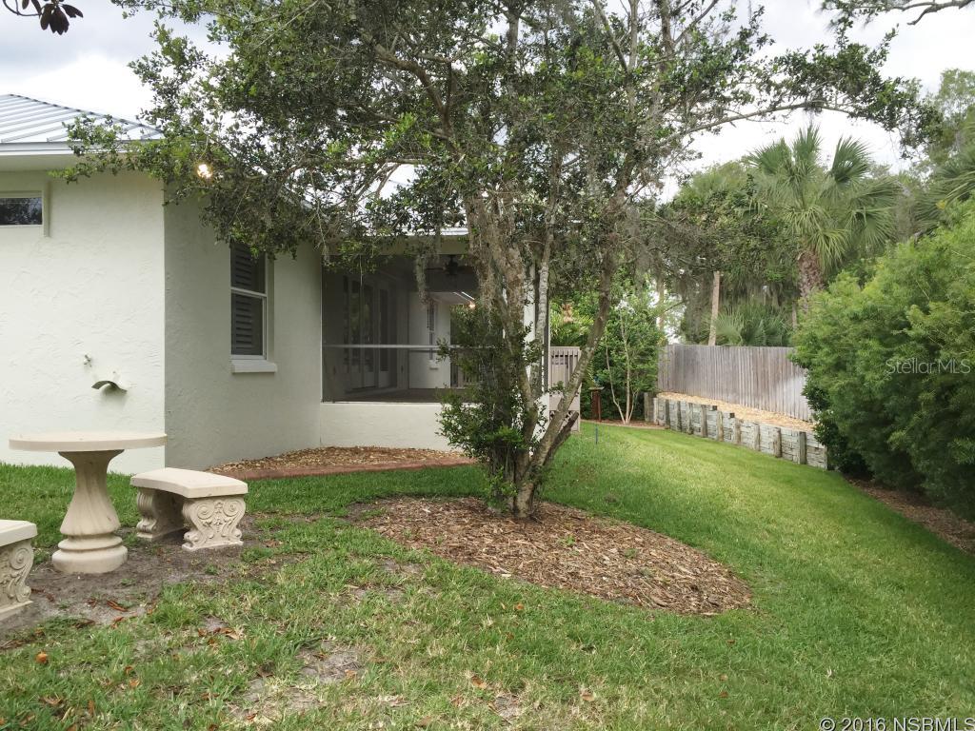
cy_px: 366
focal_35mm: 29
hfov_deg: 61.7
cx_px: 488
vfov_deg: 48.2
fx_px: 817
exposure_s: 1/430
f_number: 2.2
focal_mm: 4.15
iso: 32
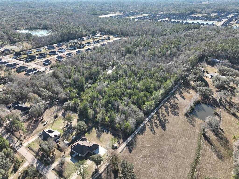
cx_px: 120
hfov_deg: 71.6
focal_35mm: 24
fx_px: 166
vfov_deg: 56.8
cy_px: 90
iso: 110
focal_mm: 12.29
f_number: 2.8
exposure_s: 1/500
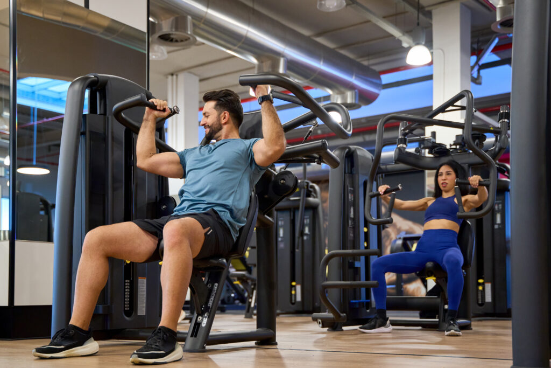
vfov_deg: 28.7
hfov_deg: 41.9
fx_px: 719
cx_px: 276
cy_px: 184
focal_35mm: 47
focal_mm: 47
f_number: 2.8
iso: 1600
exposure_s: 1/160
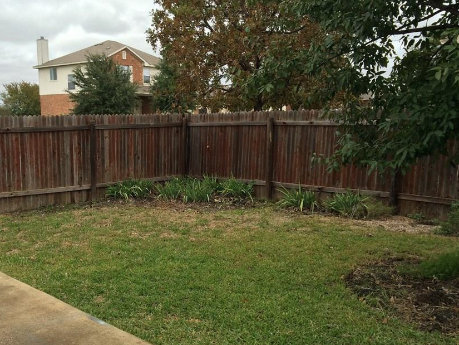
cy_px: 195
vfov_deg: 39.6
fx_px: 477
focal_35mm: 36
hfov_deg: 51.0
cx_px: 180
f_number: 2.2
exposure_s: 1/336
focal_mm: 4.15
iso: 32
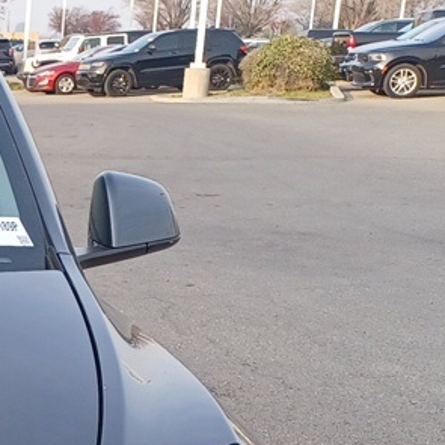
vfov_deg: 15.4
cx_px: -320
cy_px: 557
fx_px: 1571
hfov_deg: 14.5
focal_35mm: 108
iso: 35
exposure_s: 1/100
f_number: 1.8
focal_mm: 4.6
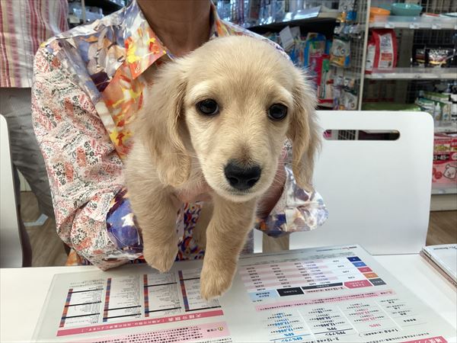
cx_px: 228
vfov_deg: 45.4
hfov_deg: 58.4
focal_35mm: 31
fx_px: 409
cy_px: 172
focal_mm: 3.3
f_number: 2.4
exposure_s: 1/60
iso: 80
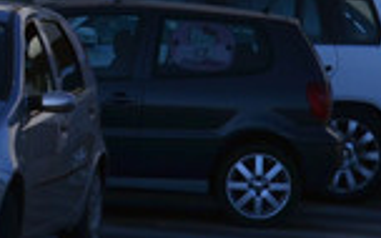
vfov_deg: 4.0
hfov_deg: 6.5
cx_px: 125
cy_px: -284
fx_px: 3343
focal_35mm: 322
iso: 400
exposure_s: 1/800
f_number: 14
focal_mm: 40
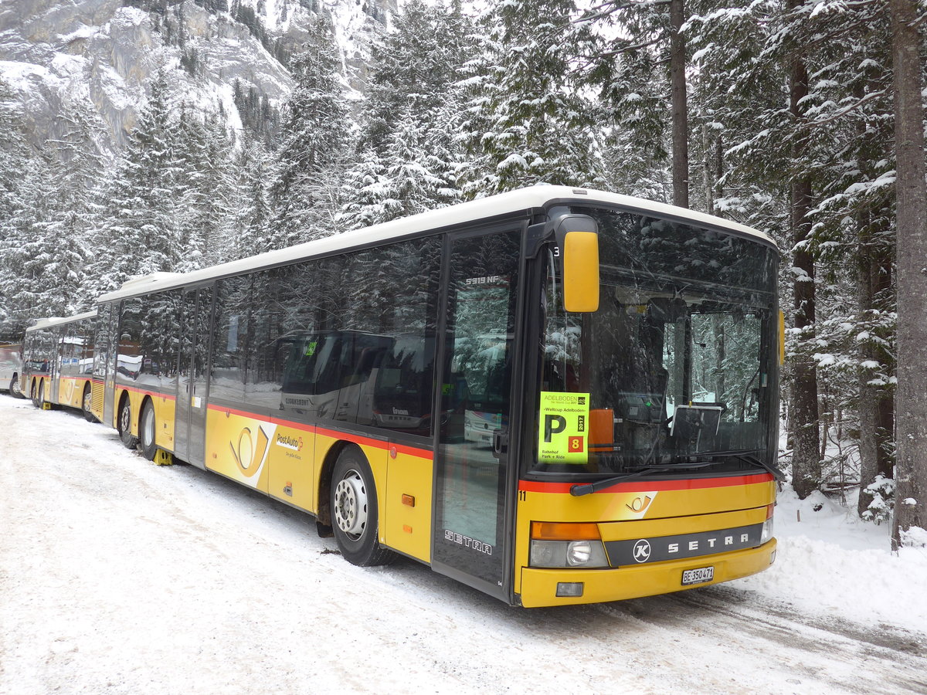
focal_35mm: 29
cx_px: 464
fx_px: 777
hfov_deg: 61.7
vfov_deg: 48.2
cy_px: 348
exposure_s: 1/250
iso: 80
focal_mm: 6
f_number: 2.8
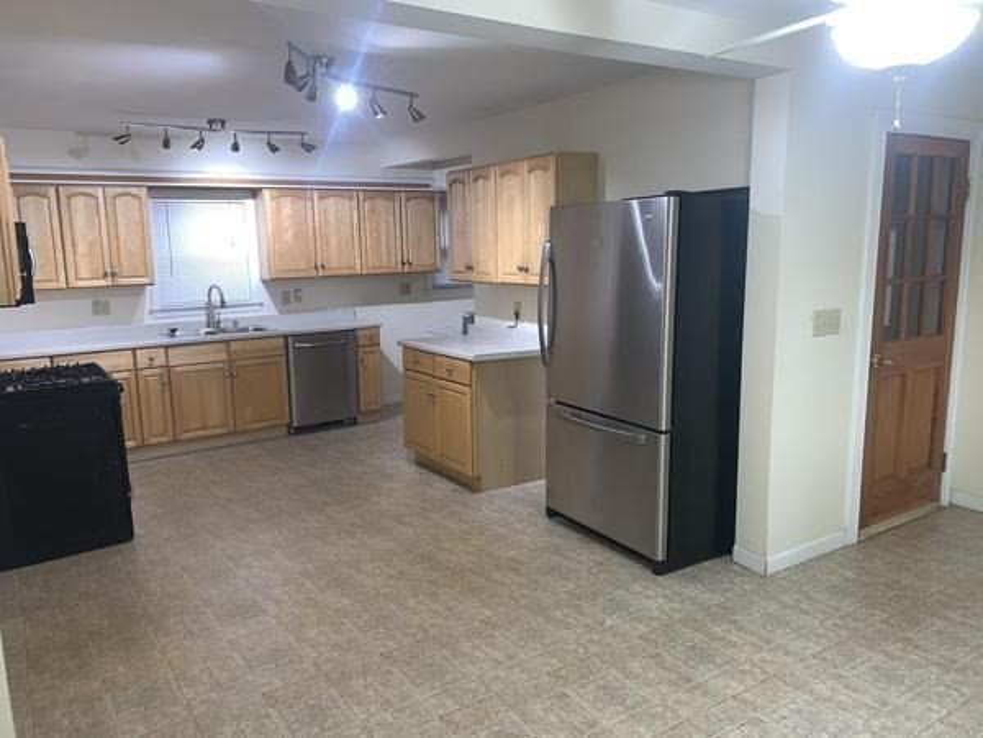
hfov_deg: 67.3
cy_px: 369
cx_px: 492
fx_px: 738
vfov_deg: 53.1
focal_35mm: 26
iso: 40
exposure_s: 1/15
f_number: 1.8
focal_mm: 4.25
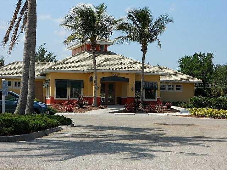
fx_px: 505
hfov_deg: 25.3
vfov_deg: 19.1
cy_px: 85
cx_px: 114
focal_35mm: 77
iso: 80
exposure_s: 1/400
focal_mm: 13.9
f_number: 5.9
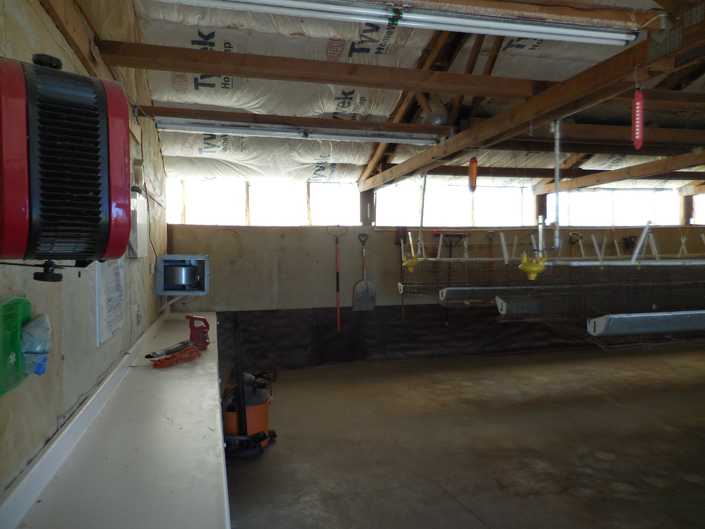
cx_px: 352
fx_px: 509
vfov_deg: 54.9
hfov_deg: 69.4
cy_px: 264
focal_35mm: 25
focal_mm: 4.5
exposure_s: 1/30
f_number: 3.3
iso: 180
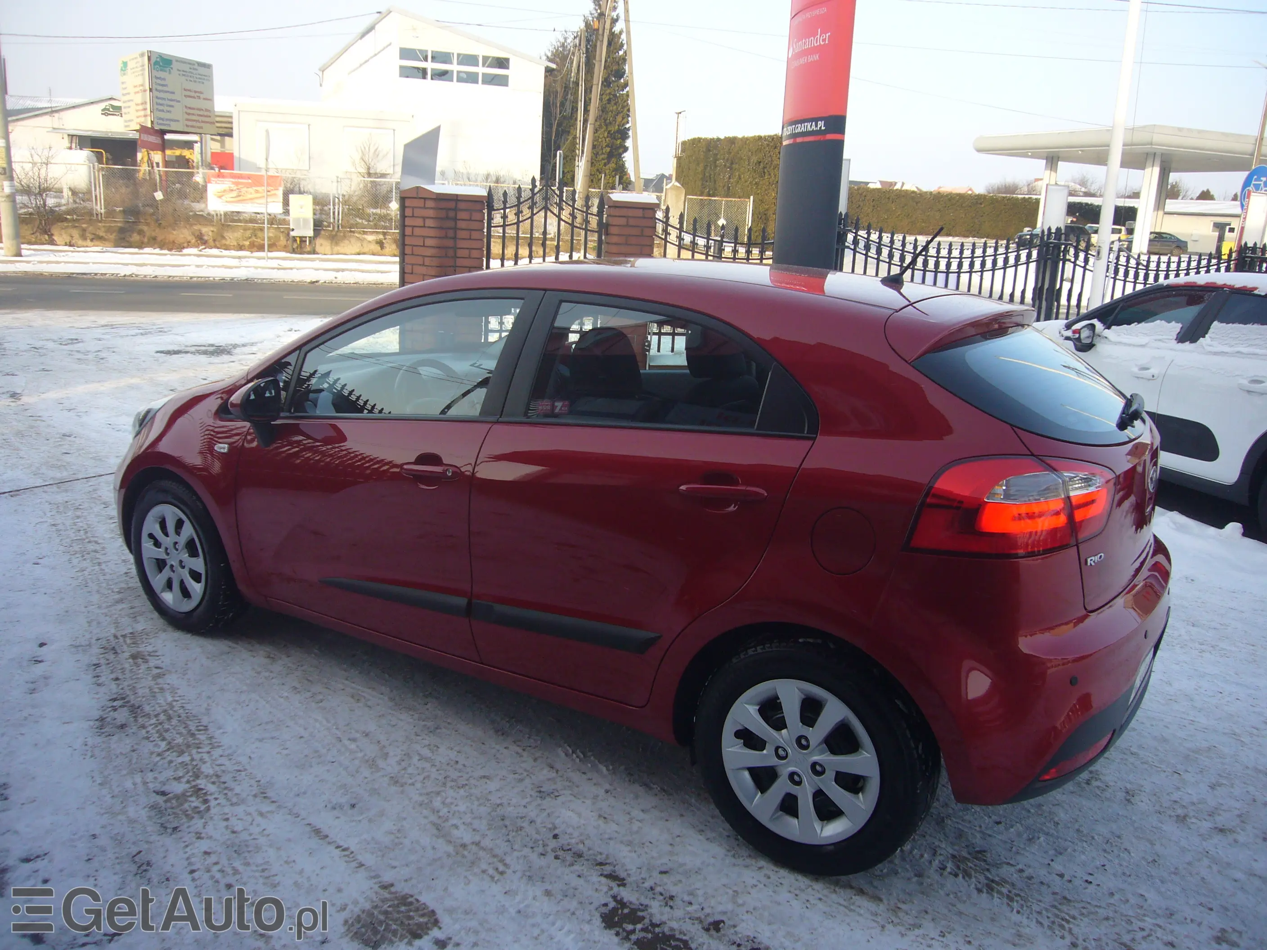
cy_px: 475
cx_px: 634
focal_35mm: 28
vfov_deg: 49.7
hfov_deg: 63.4
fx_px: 1025
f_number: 2.8
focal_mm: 4.6
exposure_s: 1/250
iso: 80
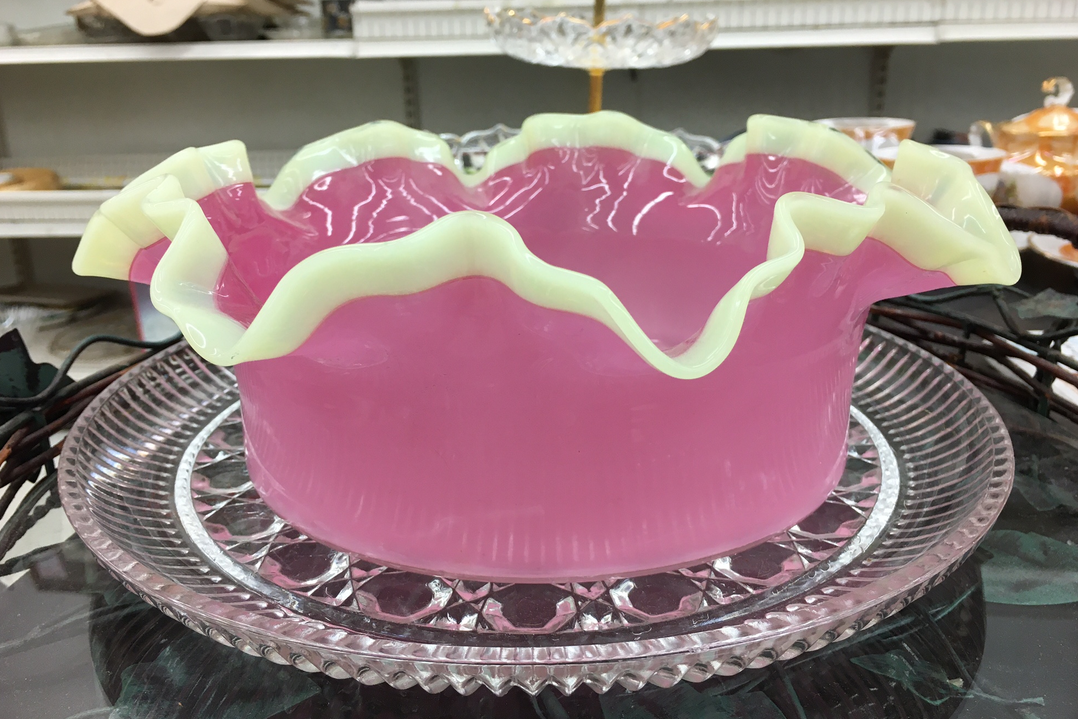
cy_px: 357
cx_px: 531
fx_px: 928
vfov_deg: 42.3
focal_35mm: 31
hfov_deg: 60.3
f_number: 2.2
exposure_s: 1/30
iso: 32
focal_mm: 4.15
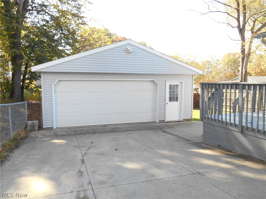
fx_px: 200
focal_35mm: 26
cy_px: 100
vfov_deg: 53.1
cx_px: 133
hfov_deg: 67.3
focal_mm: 4.7
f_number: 3.4
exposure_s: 1/250
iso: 200
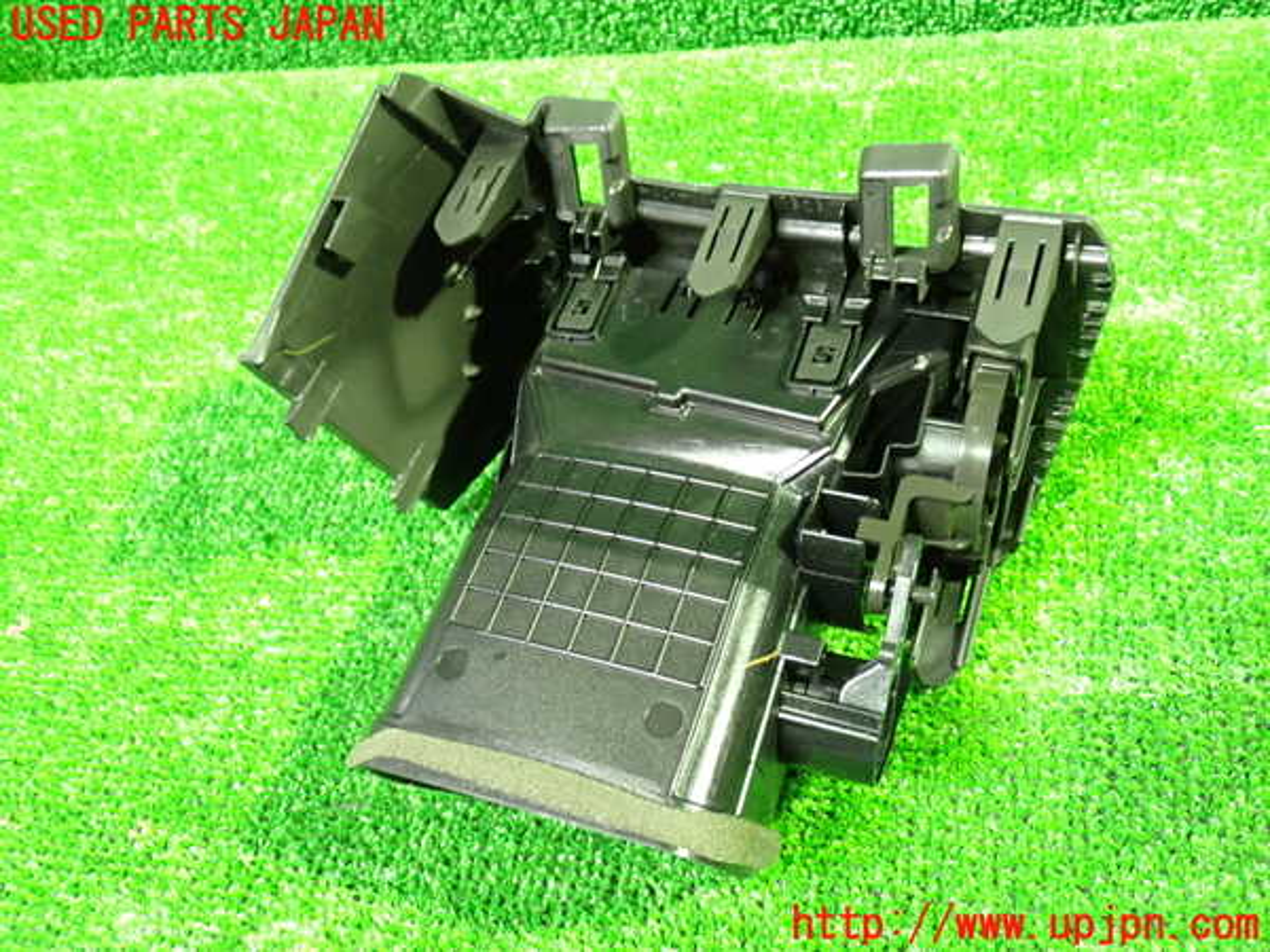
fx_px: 1101
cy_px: 476
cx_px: 635
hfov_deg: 60.0
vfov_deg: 46.8
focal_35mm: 30
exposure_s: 1/8
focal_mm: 5.4
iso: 800
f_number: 2.3
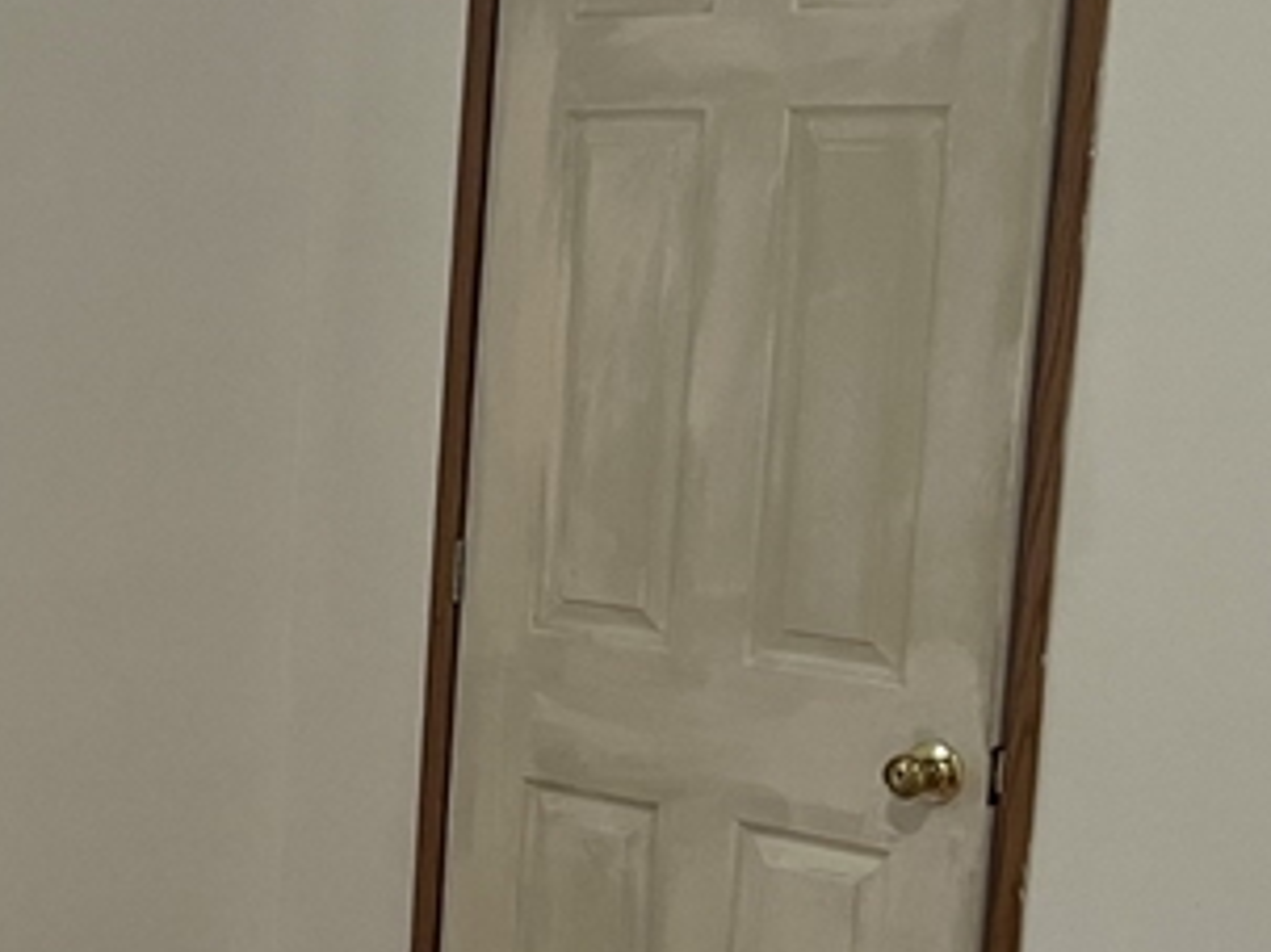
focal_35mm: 88
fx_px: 3230
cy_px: 705
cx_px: -428
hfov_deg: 20.2
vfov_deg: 16.7
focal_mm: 5.7
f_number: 1.5
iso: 160
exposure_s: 1/60
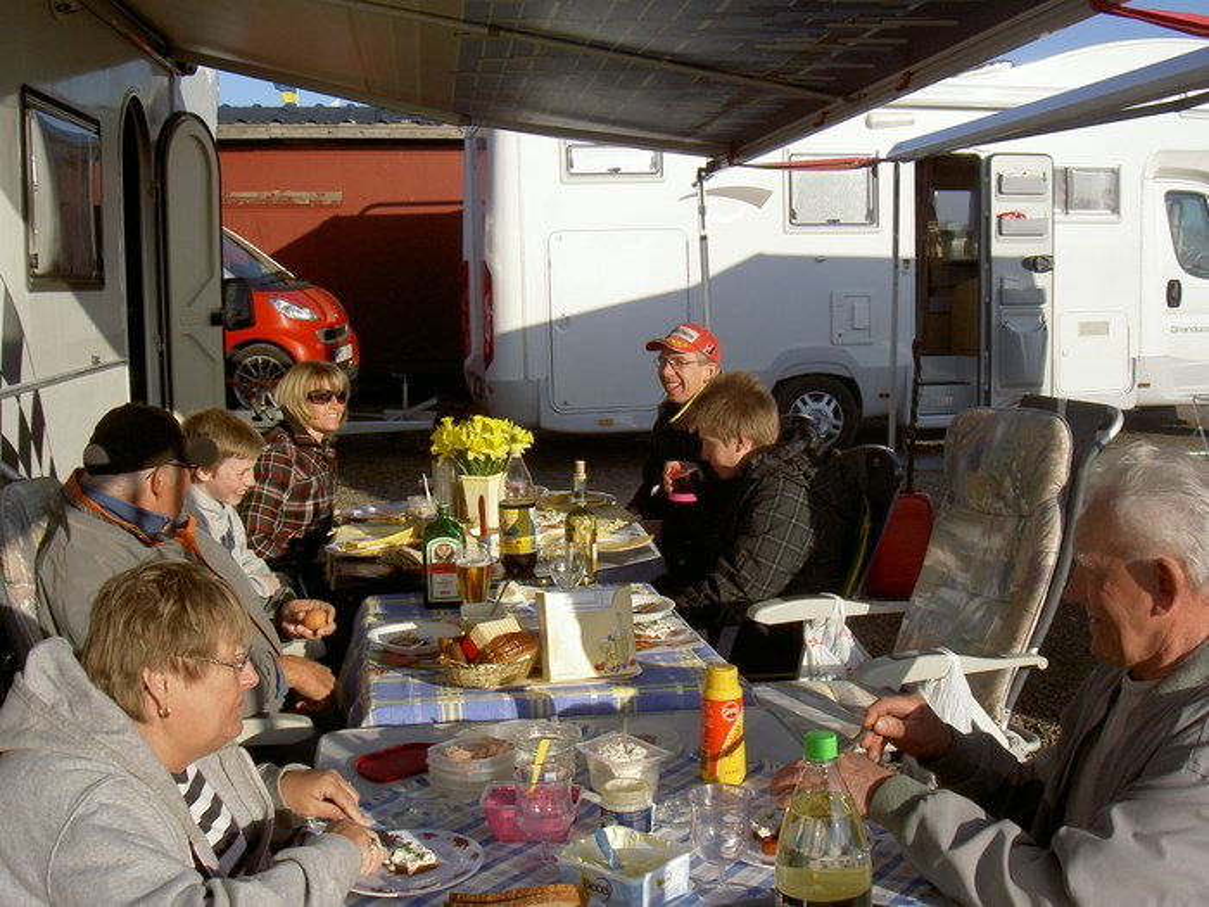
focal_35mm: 39
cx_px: 604
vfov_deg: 36.8
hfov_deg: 47.9
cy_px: 454
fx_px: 1362
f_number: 4.7
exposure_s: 1/500
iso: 50
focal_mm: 8
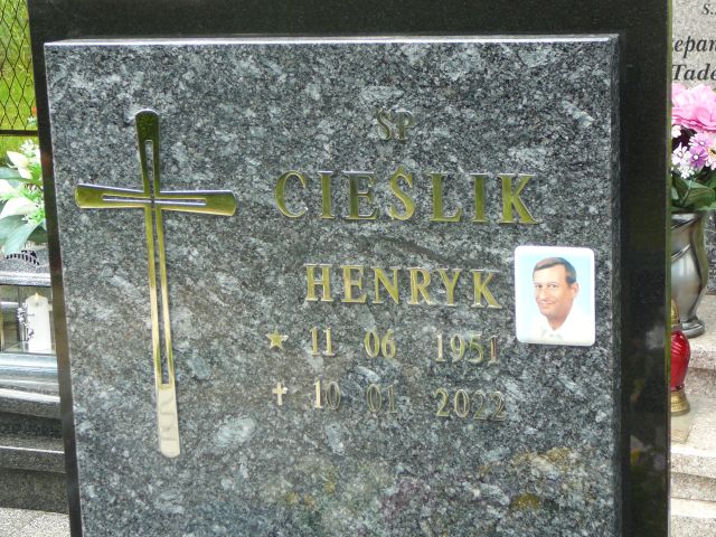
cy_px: 268
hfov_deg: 25.3
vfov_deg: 19.1
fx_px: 1593
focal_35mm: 77
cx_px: 358
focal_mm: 11.5
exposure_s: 1/100
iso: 80
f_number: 3.7
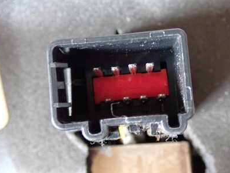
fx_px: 472
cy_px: 64
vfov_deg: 20.7
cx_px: 121
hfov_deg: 27.4
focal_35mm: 71
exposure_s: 1/25
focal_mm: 8.4
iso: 800
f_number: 3.1
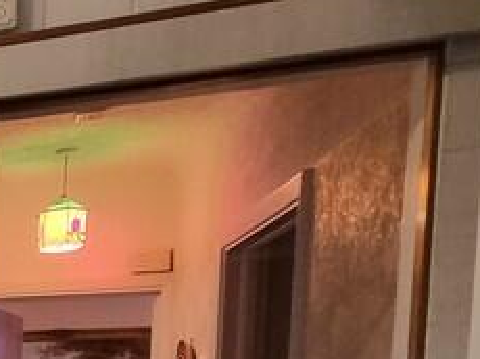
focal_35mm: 58
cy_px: 482
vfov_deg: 22.3
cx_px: -528
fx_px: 803
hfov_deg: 18.1
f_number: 2.2
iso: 320
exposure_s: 1/33
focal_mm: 2.2
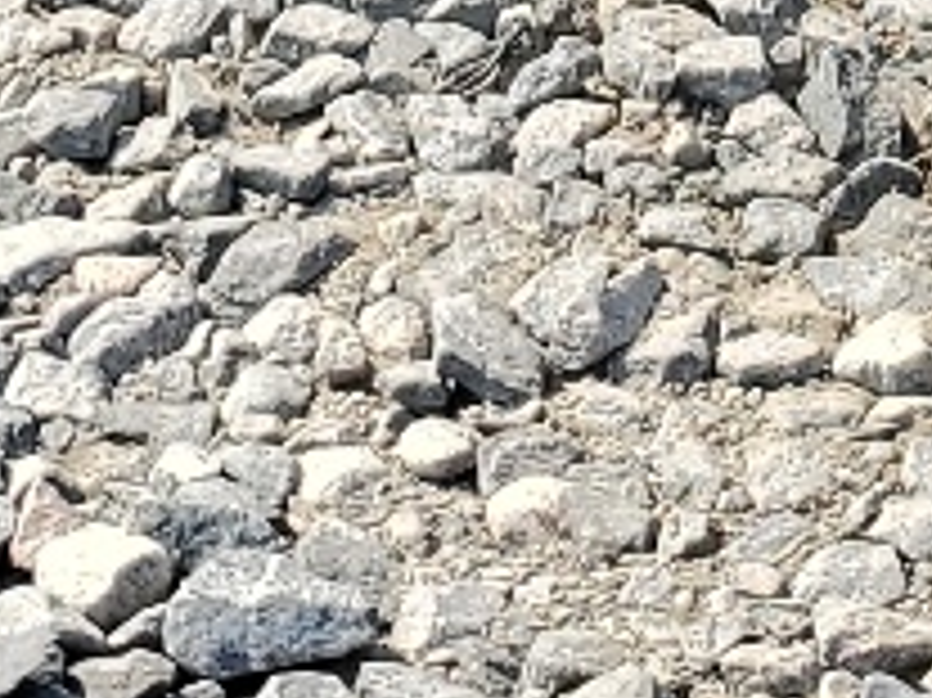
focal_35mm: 201
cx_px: 873
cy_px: -1491
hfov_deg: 9.8
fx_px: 5409
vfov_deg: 6.6
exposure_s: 1/2000
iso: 50
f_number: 1.5
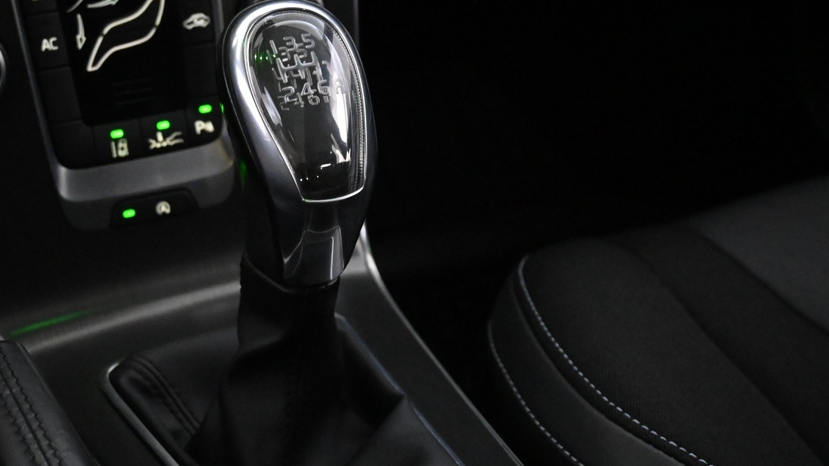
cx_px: 315
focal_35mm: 61
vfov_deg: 19.7
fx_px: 1341
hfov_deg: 34.2
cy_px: 219
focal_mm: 30
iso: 8000
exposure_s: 1/50
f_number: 4.8
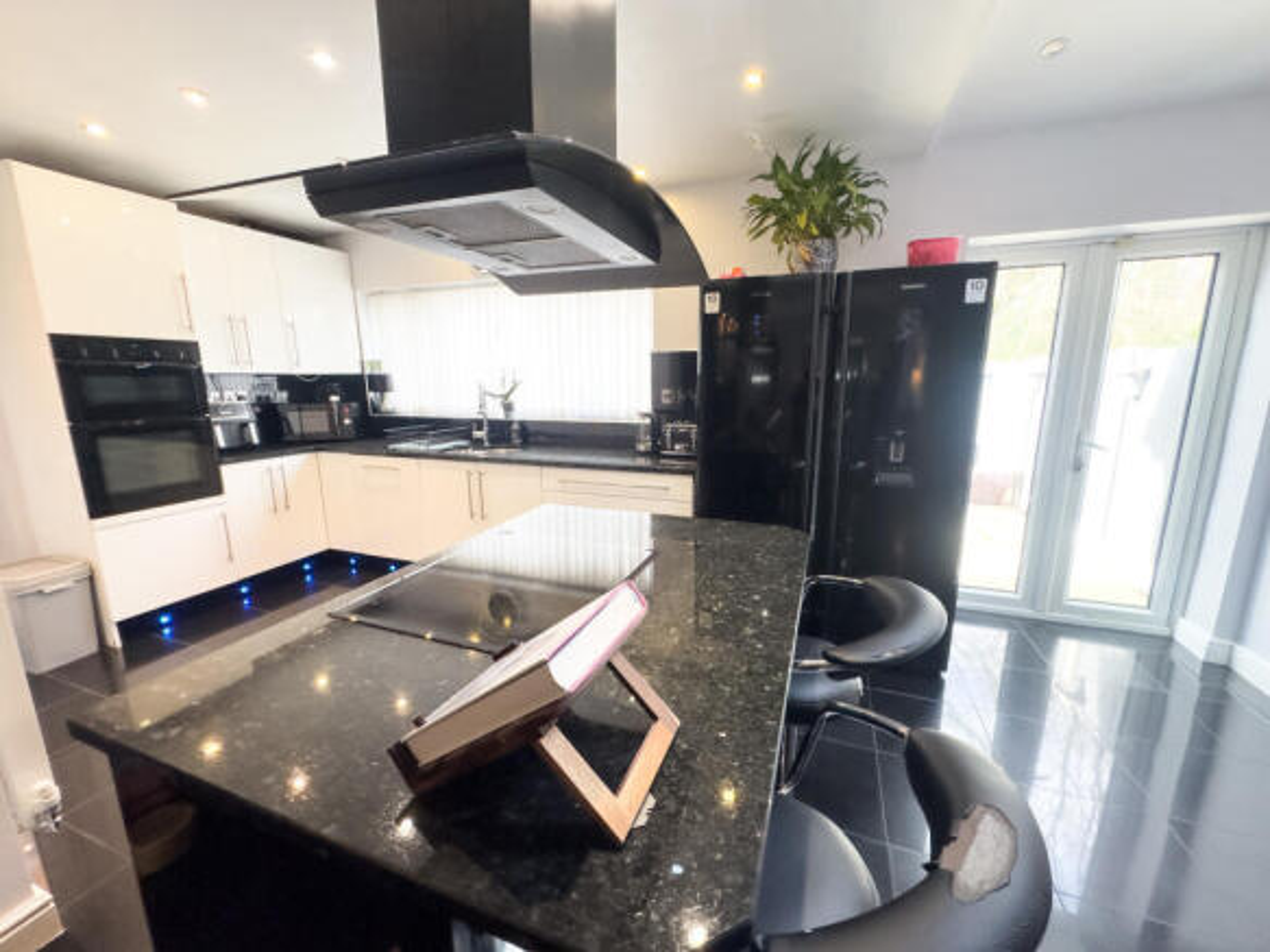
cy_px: 476
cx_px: 635
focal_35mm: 14
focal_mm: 2.22
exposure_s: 1/100
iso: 200
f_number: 2.2
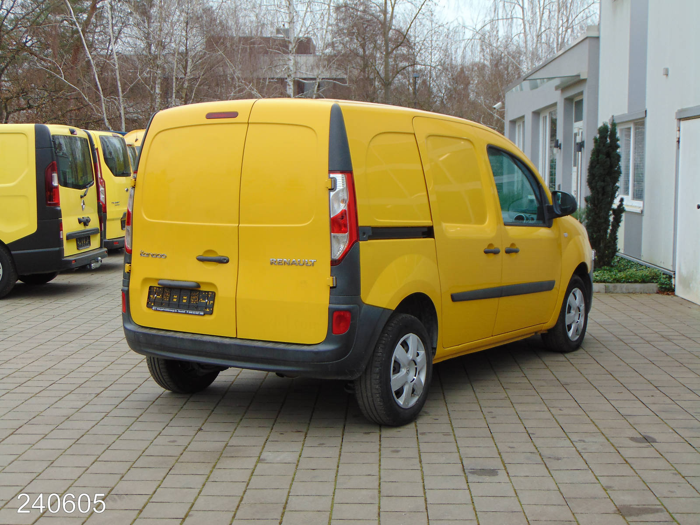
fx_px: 1011
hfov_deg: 38.2
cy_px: 262
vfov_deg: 29.1
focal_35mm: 50
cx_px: 350
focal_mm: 9
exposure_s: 1/200
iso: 80
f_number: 3.5
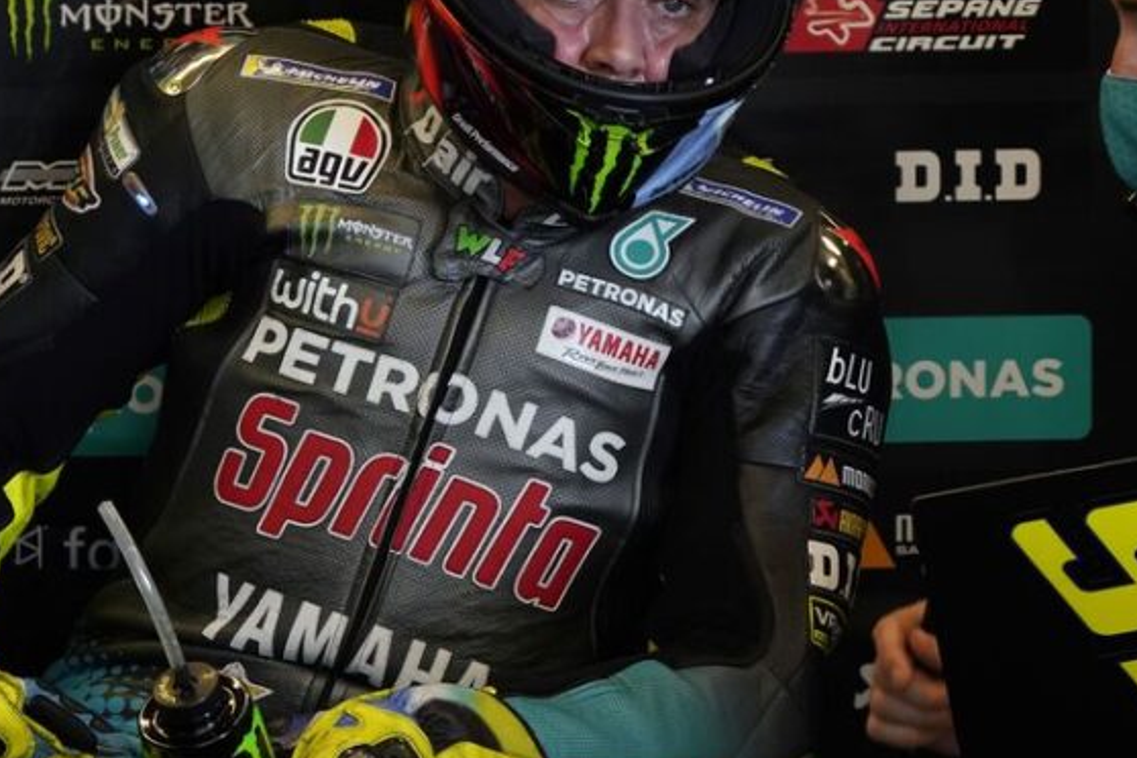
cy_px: 265
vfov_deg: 3.7
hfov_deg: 5.6
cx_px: 723
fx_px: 11590
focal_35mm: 367
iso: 3200
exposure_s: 1/200
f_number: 6.3
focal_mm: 200
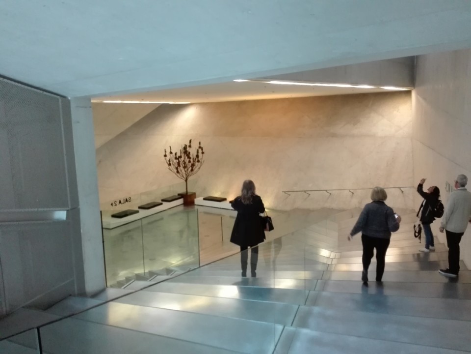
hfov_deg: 65.3
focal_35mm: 27
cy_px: 177
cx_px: 236
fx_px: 367
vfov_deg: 51.4
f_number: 2
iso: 1080
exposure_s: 1/30
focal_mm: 3.79
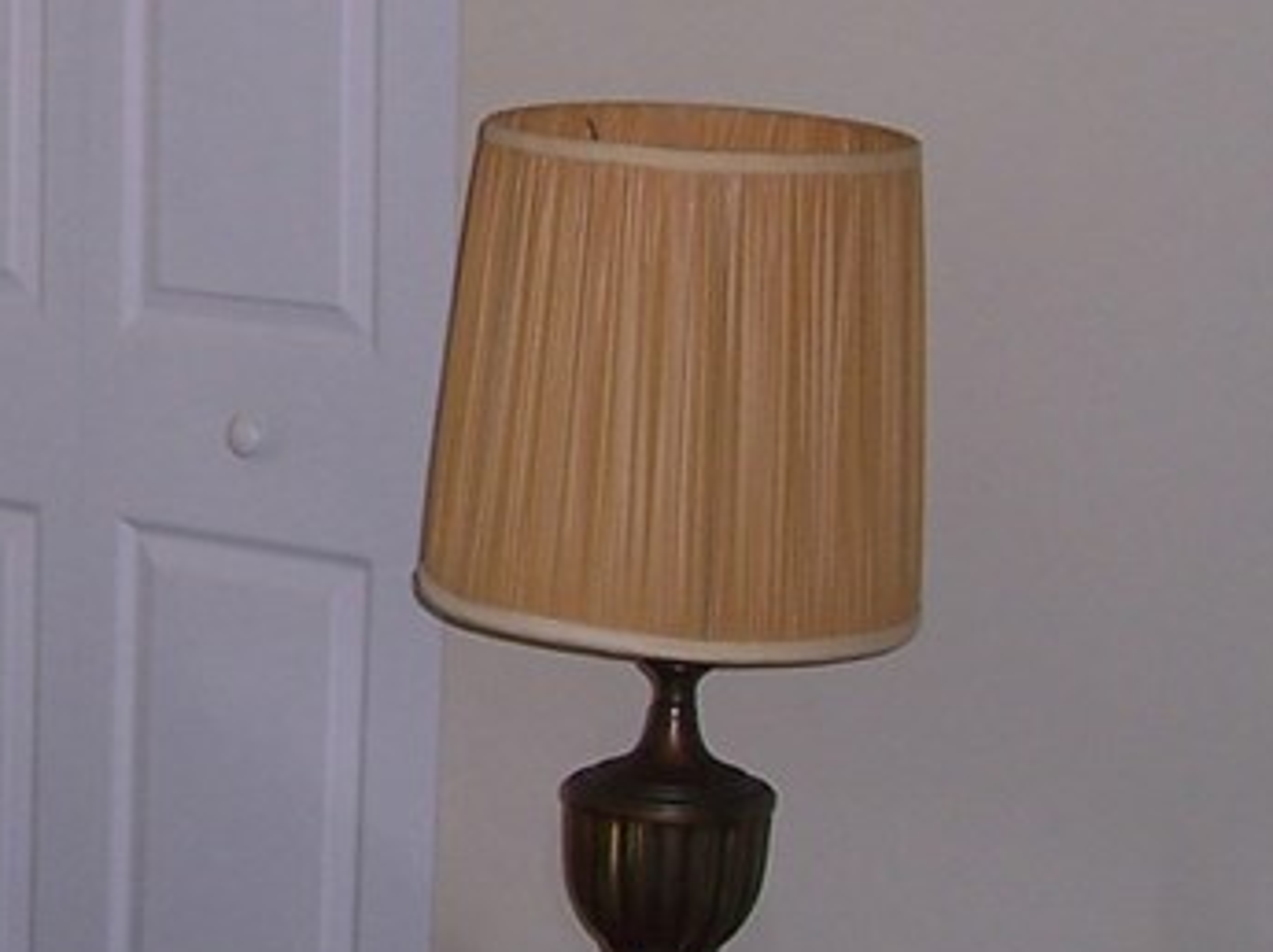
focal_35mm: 103
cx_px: -480
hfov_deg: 17.6
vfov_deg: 14.3
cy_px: 268
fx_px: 3784
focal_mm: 5.6
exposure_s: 1/60
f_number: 2.7
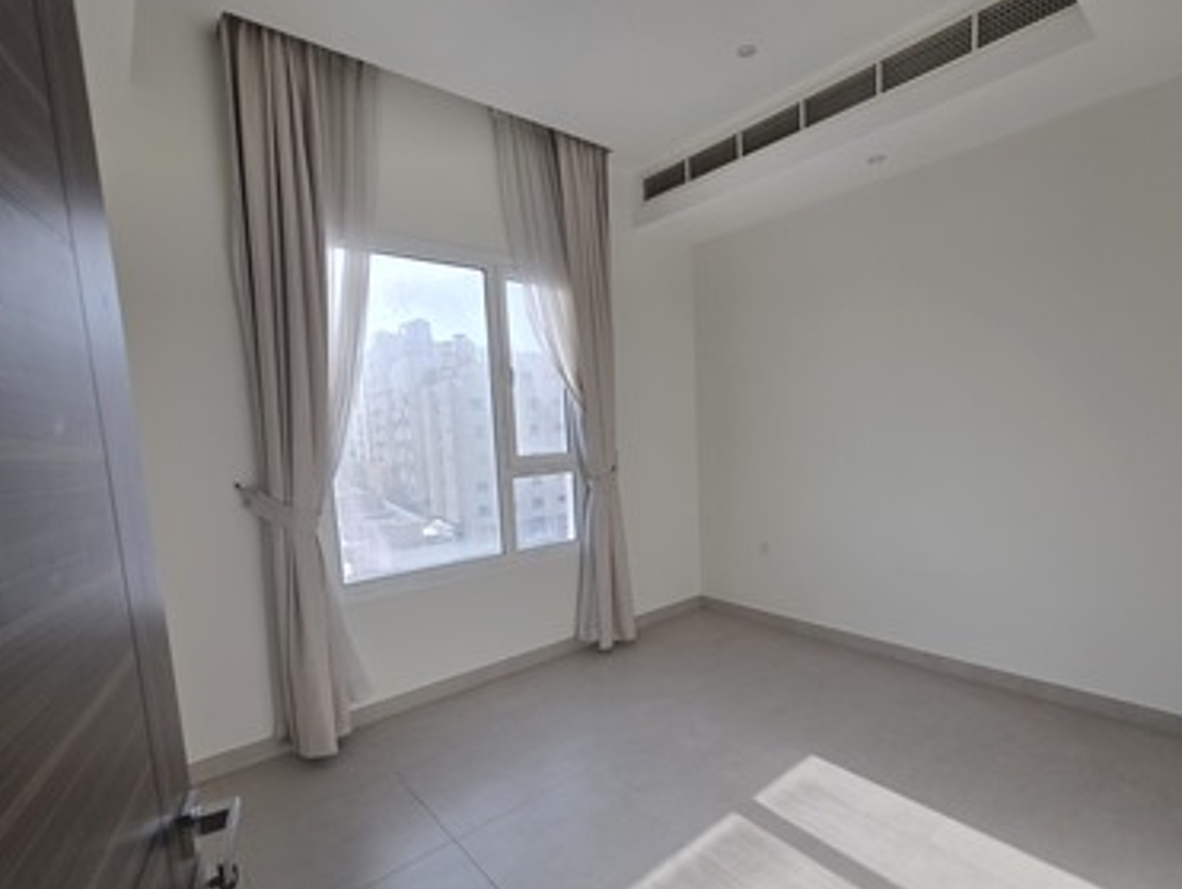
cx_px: 629
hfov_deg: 94.3
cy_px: 502
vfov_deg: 77.8
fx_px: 547
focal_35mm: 16
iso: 40
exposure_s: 1/299
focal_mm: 2.2
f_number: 1.9
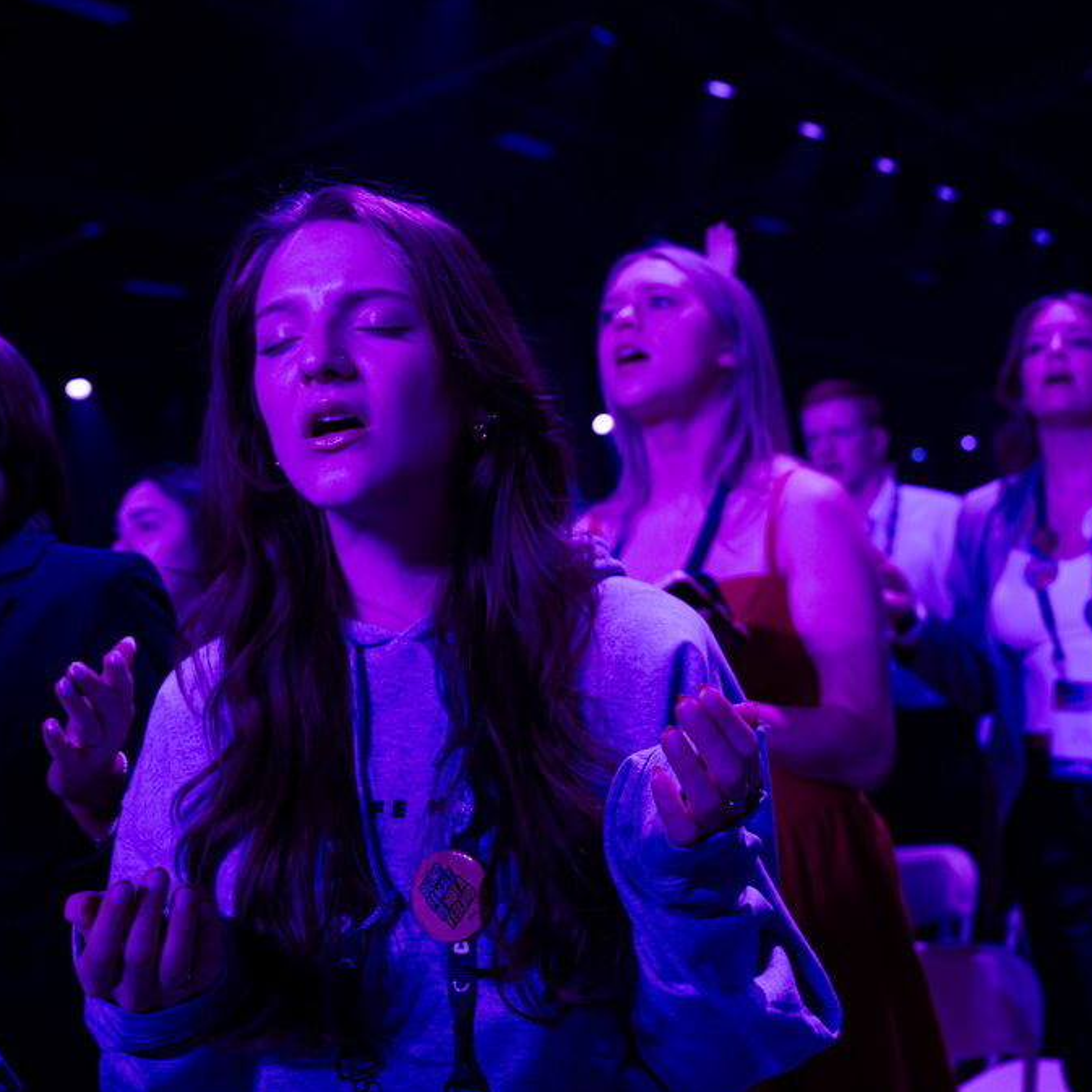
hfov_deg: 37.7
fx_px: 1593
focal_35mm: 45
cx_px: 643
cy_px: 549
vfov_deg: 37.8
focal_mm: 34.5
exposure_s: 1/250
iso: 1000
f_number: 4
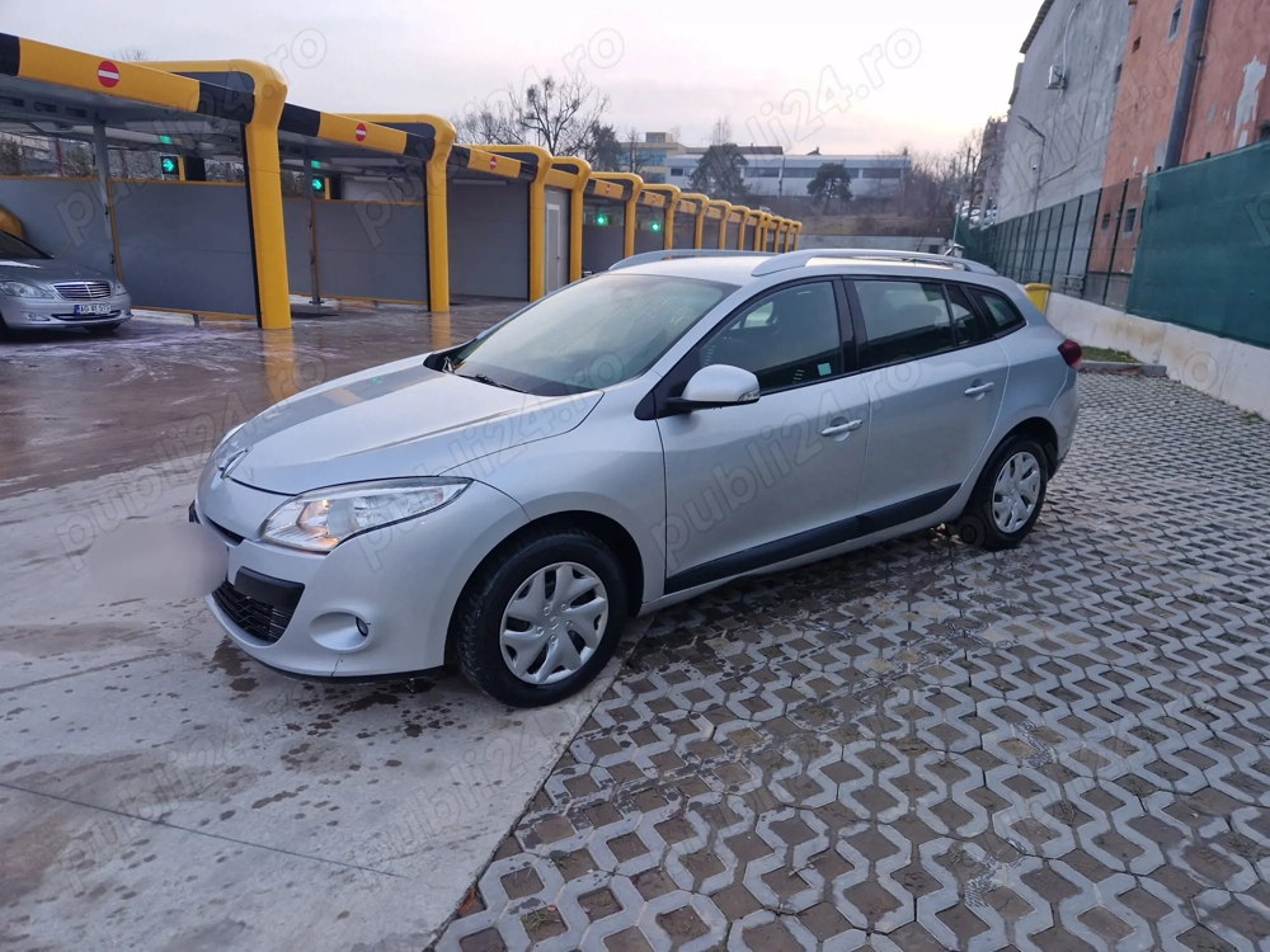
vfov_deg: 58.9
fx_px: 844
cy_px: 476
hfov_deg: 73.9
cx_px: 635
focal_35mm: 23
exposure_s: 1/182
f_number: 1.8
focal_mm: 5.4
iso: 50
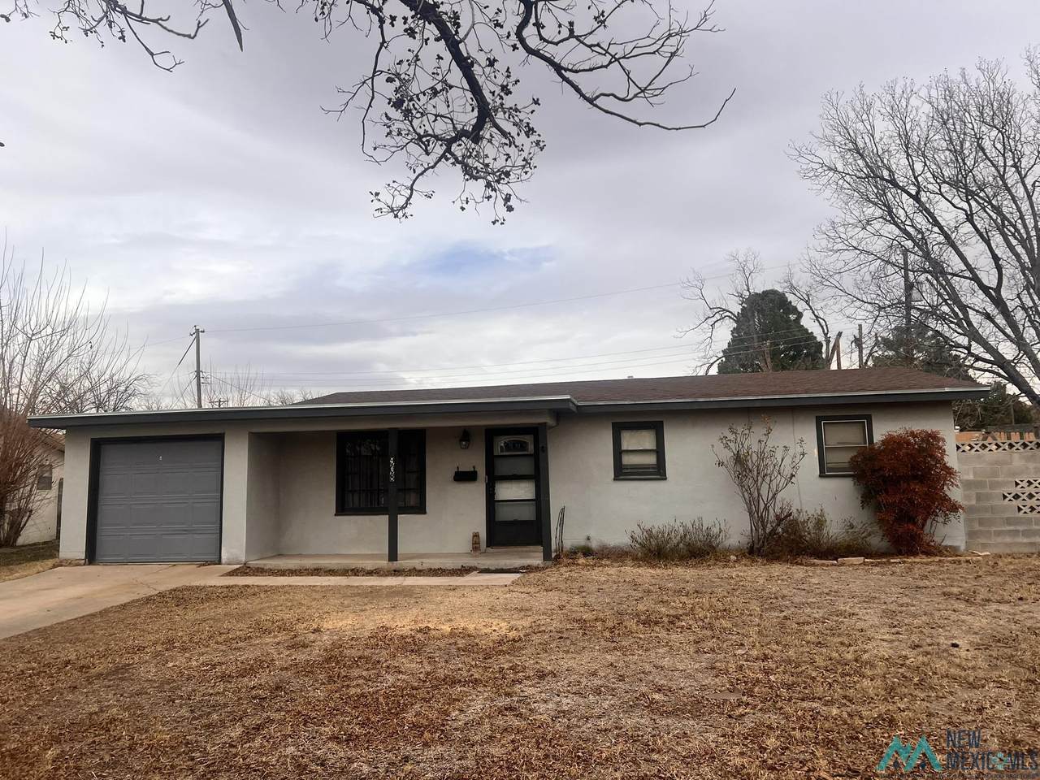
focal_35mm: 26
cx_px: 520
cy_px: 390
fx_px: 781
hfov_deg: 67.3
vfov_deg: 53.1
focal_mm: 5.7
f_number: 1.5
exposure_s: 1/3968
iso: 50
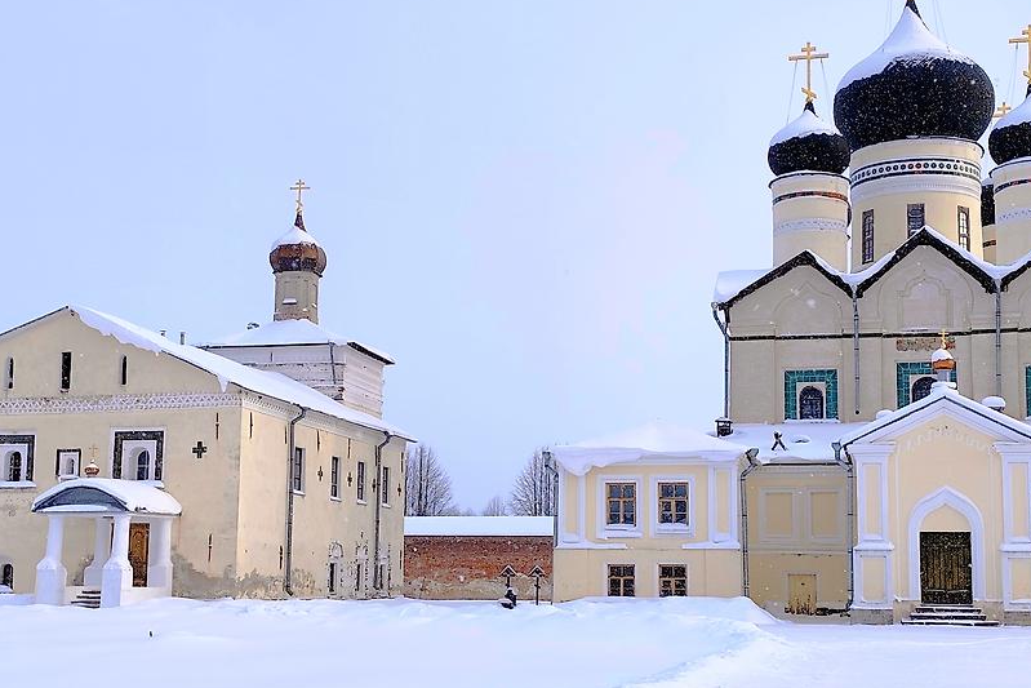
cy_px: 417
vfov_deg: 26.9
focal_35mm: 50
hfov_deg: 39.6
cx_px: 543
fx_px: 1432
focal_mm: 6.14
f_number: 1.65
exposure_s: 1/1188
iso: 50
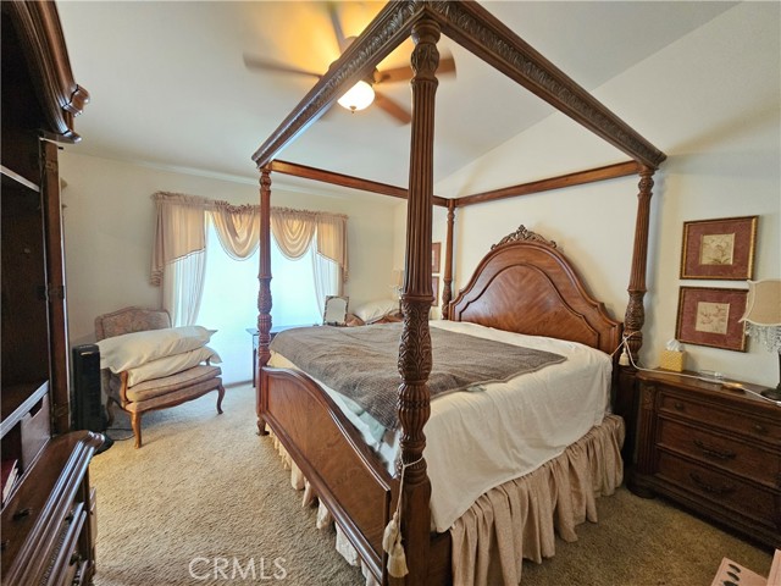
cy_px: 293
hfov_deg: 106.2
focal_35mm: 13
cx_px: 390
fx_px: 293
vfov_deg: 89.9
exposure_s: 1/30
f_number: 2.2
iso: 640
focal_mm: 2.2
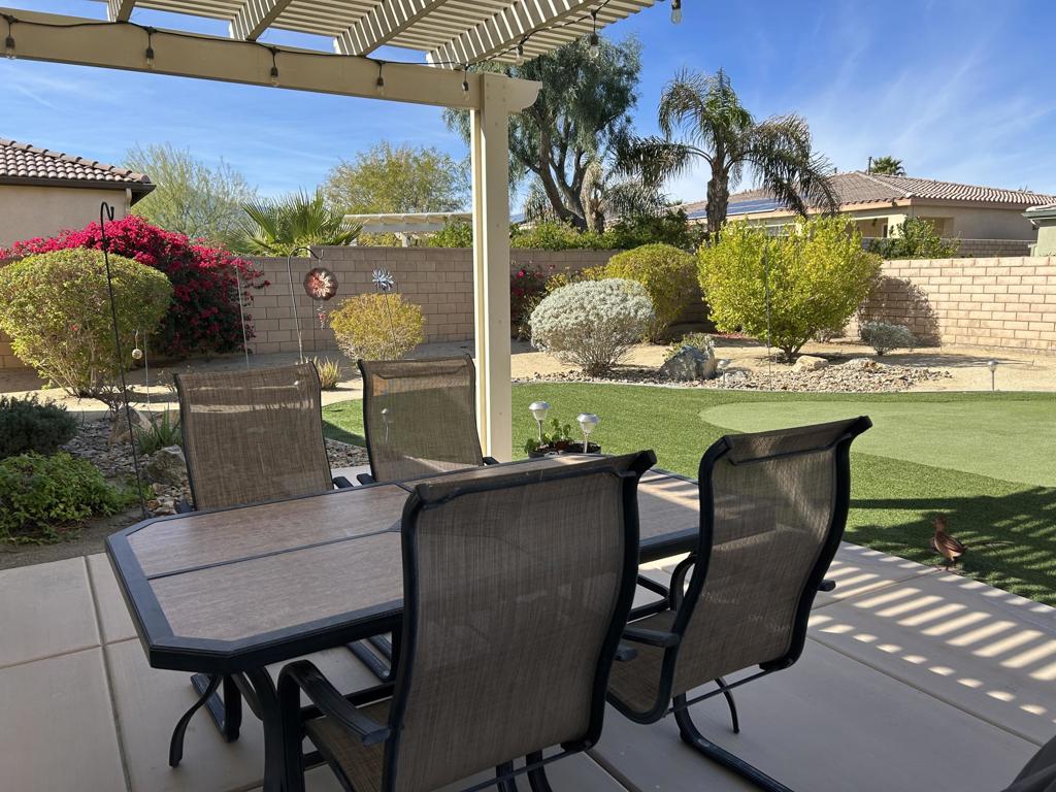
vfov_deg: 53.1
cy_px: 396
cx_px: 528
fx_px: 793
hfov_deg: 67.3
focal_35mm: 26
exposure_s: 1/2252
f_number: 1.5
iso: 50
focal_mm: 5.7
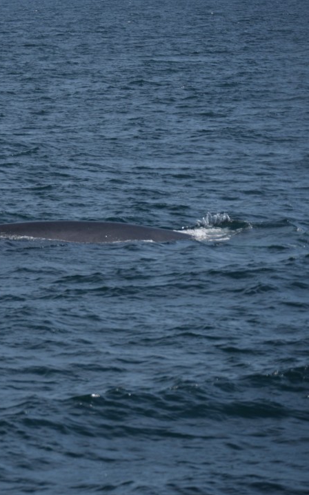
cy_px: 248
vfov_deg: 9.6
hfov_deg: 6.0
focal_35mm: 219
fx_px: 2948
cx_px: -13
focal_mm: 95
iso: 200
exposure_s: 1/4000
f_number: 4.5
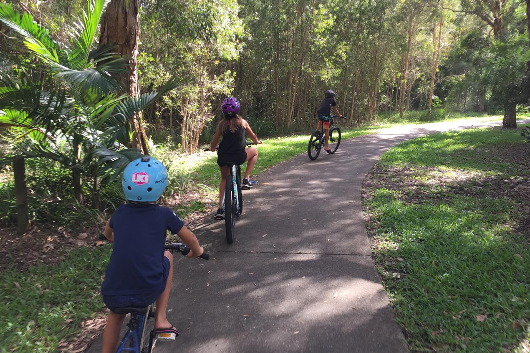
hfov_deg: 60.3
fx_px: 456
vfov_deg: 42.3
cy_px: 169
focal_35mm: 31
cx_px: 271
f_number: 2.2
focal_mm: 4.15
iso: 32
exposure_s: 1/157
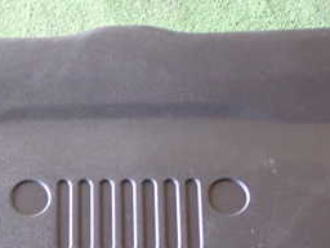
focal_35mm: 103
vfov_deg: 14.1
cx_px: -44
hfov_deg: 18.3
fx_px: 982
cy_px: 260
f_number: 2.9
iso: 800
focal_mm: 7.84
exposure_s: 1/40
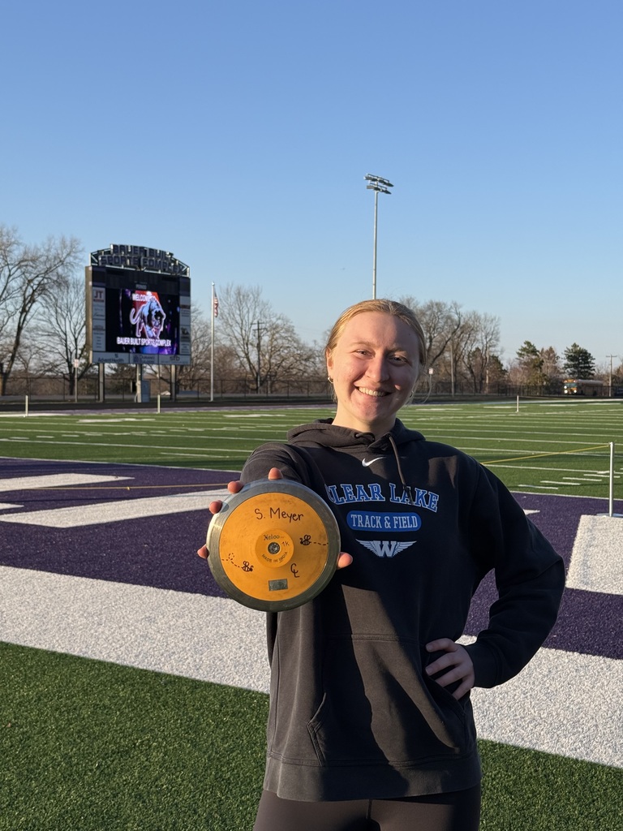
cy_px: 416
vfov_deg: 39.7
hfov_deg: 30.3
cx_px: 312
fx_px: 1152
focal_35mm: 48
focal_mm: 6.76
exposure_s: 1/2415
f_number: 1.78
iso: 64
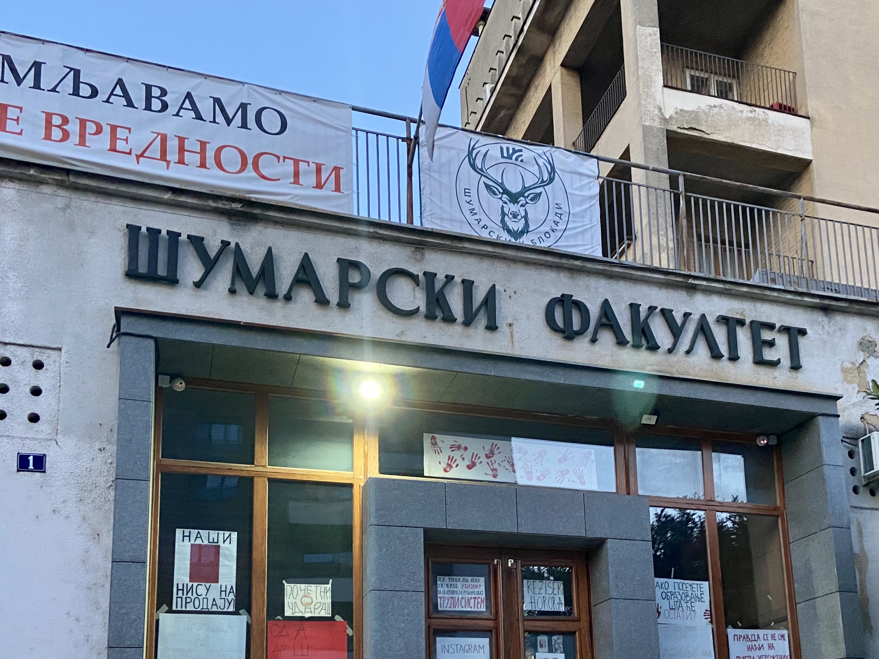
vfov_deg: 49.7
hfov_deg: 63.4
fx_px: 711
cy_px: 344
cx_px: 466
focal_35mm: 28
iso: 500
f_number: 1.8
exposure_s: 1/50
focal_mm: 4.25
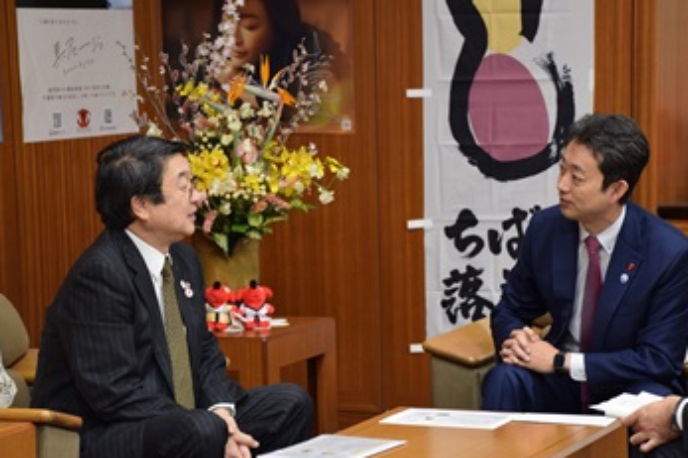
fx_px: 2178
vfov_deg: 12.0
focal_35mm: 114
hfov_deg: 18.0
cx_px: 365
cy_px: 256
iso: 720
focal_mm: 66
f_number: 5
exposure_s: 1/60
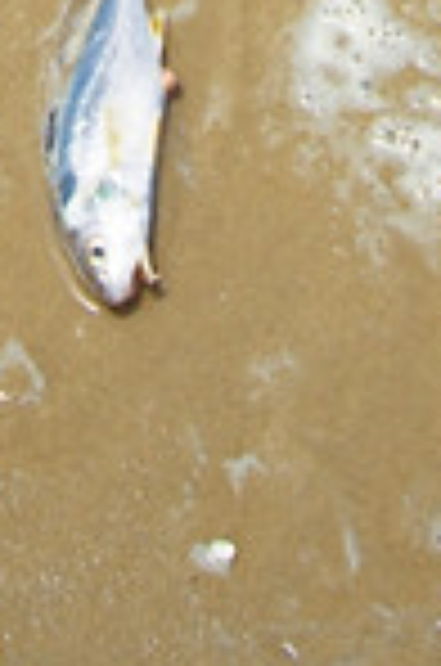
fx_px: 2160
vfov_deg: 11.1
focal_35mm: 117
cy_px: -1343
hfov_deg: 11.6
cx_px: 112
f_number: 4.8
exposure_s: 1/2000
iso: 100
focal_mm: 18
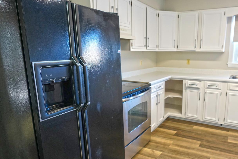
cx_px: 157
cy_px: 86
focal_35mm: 27
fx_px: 178
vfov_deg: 47.9
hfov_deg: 65.8
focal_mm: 16
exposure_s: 1/160
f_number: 3.2
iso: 1600
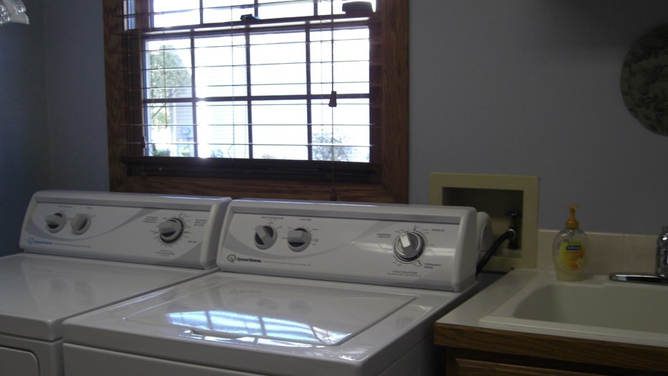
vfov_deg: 26.5
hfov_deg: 45.5
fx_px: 797
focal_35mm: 45
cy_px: 224
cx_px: 332
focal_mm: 7.9
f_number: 2.8
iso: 200
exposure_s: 1/60
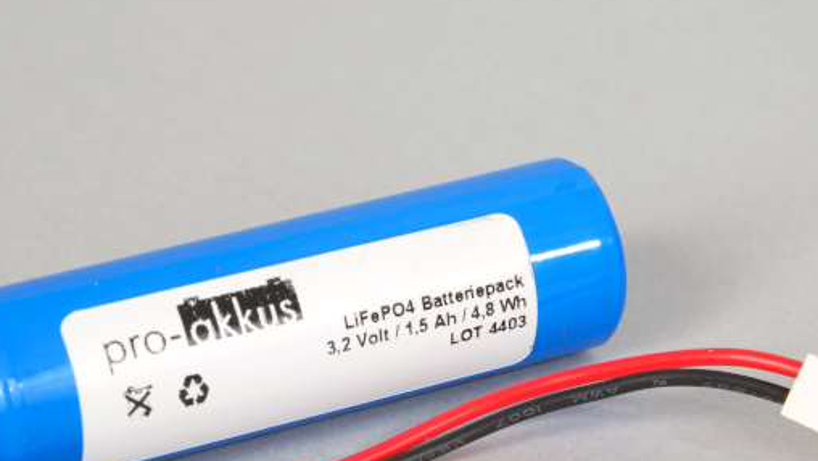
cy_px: 338
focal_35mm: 173
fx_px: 3753
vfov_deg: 7.0
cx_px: 370
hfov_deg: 12.4
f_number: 11
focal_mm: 70
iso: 200
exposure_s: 1/160
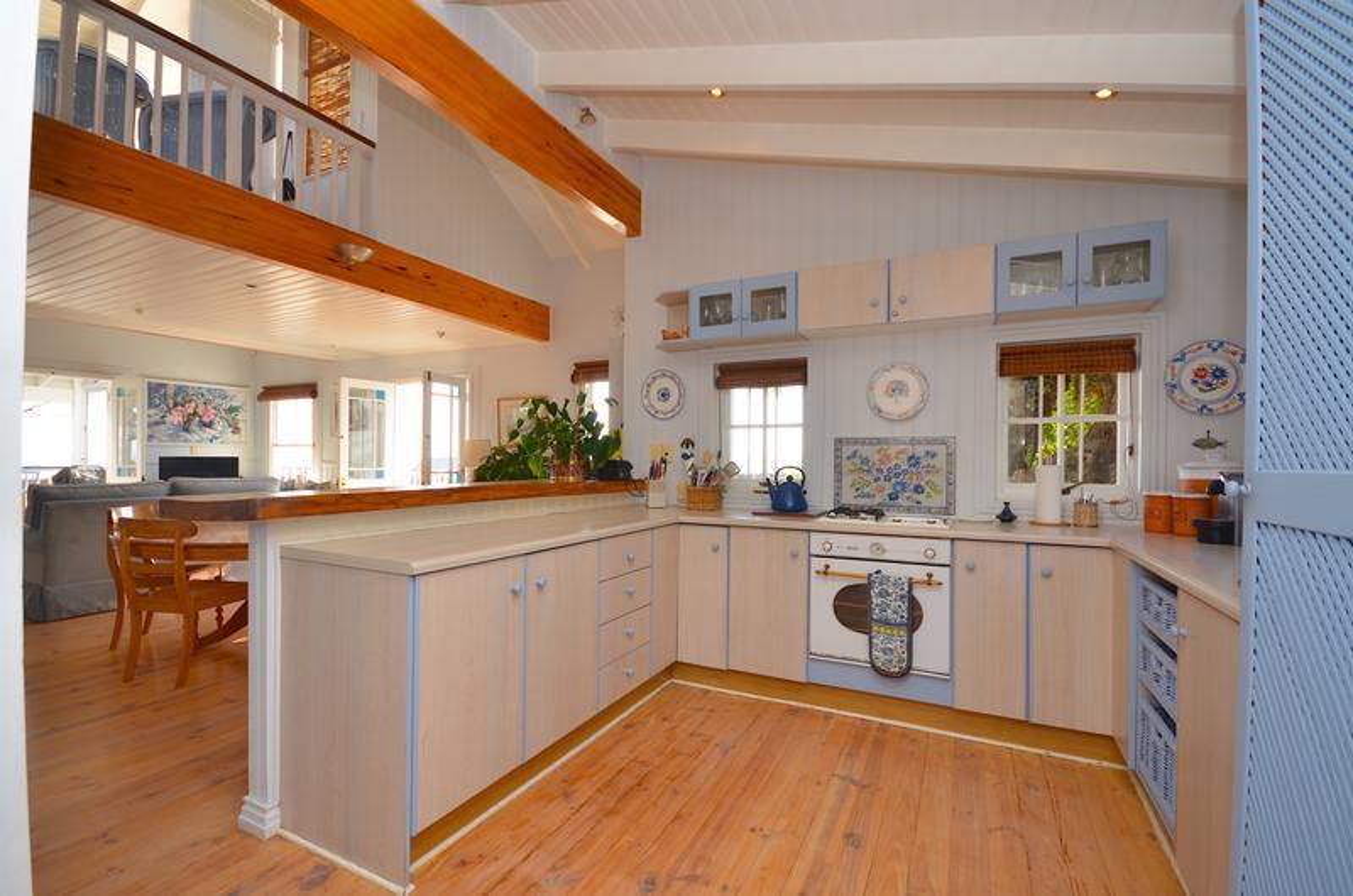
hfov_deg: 100.5
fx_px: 563
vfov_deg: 77.1
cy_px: 448
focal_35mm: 15
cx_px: 676
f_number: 5.6
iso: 200
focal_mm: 10
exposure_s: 1/125
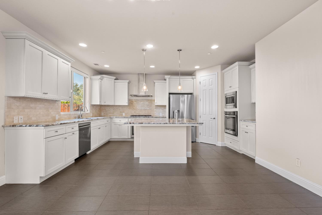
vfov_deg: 73.7
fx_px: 143
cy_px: 108
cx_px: 161
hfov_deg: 96.8
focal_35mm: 16
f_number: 9
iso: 250
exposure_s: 1/3
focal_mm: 16
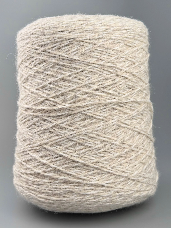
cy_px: 114
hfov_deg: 56.8
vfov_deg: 71.6
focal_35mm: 24
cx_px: 86
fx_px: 158
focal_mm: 6.76
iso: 80
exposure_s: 1/1464
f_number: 1.78
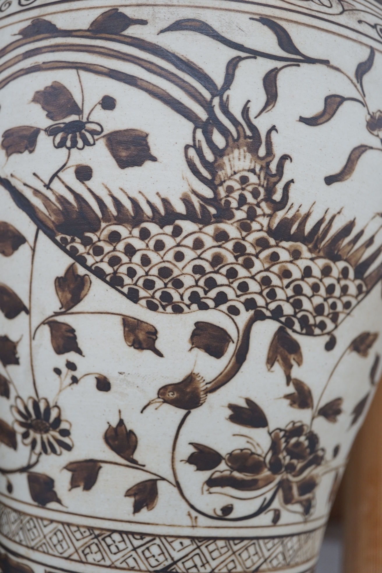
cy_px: 286
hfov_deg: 29.9
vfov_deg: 43.6
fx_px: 716
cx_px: 191
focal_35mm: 45
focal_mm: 30
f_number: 3.5
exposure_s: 1/60
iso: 400
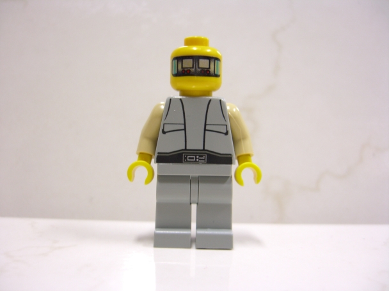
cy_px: 146
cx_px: 194
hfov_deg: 49.0
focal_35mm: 38
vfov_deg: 37.7
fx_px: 427
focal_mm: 7.9
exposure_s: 1/8
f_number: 2.8
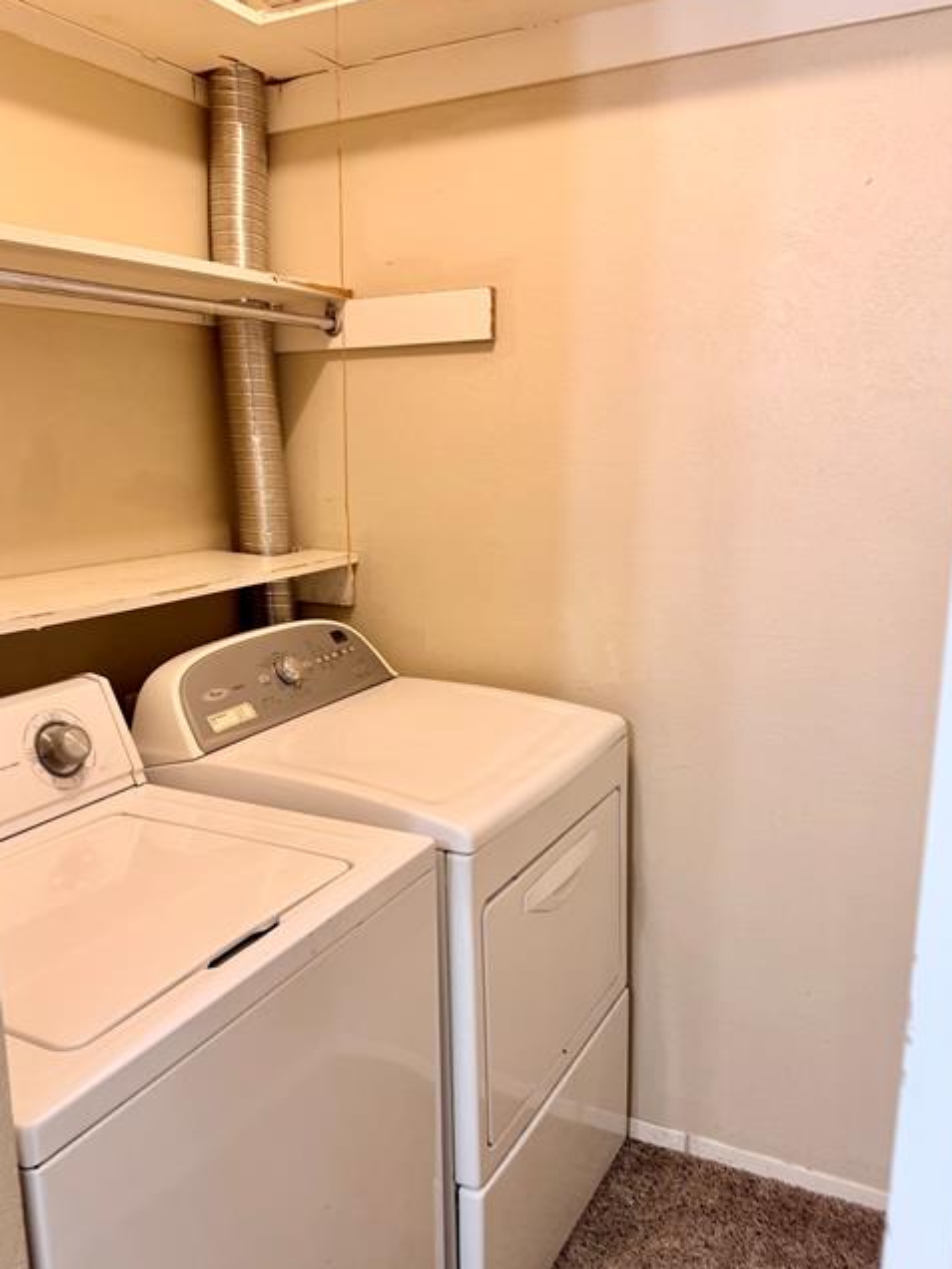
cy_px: 682
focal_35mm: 29
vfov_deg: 61.6
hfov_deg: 48.0
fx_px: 1063
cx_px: 399
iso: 125
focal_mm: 6.76
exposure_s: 1/60
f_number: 1.78
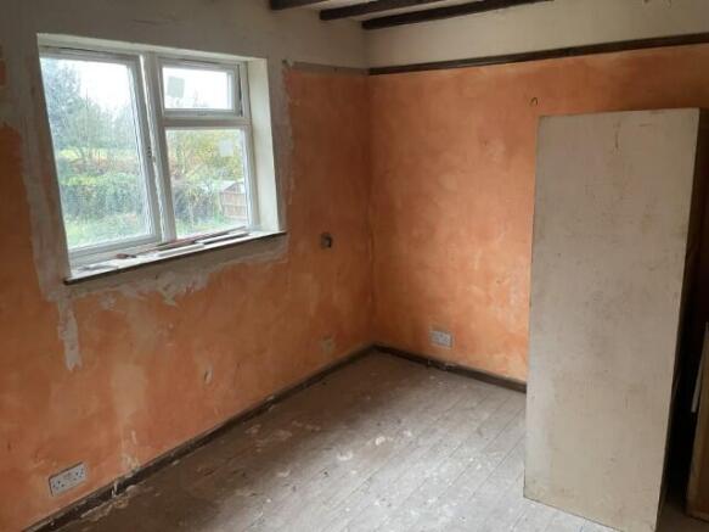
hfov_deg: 67.3
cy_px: 266
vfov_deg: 53.0
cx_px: 354
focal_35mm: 26
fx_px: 532
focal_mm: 4.2
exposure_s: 1/60
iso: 320
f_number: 1.6
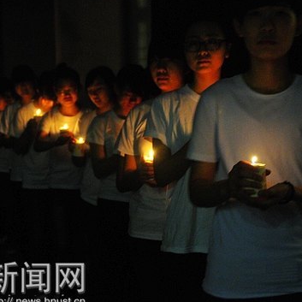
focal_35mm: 76
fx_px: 747
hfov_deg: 22.8
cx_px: 181
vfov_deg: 22.8
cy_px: 145
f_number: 4.5
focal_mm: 35
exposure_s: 1/25
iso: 2500
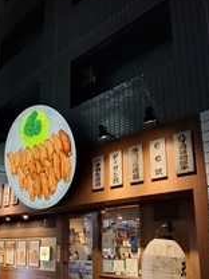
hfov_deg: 54.6
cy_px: 205
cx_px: 87
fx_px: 201
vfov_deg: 65.6
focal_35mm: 25
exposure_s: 1/33
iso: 160
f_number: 2.2
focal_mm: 1.74
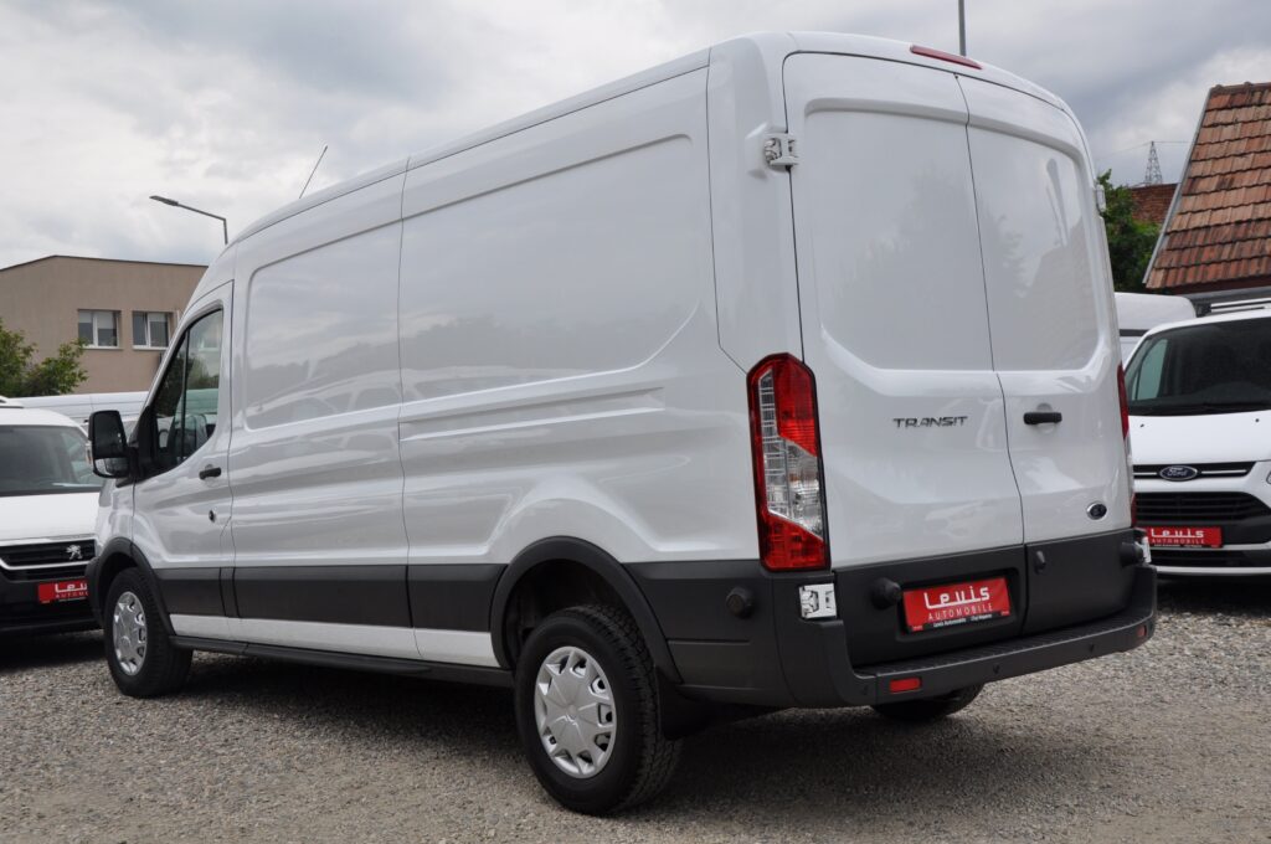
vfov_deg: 34.1
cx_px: 636
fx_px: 1375
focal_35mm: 39
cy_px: 422
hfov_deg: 49.6
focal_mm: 26
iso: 500
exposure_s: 1/400
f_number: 10
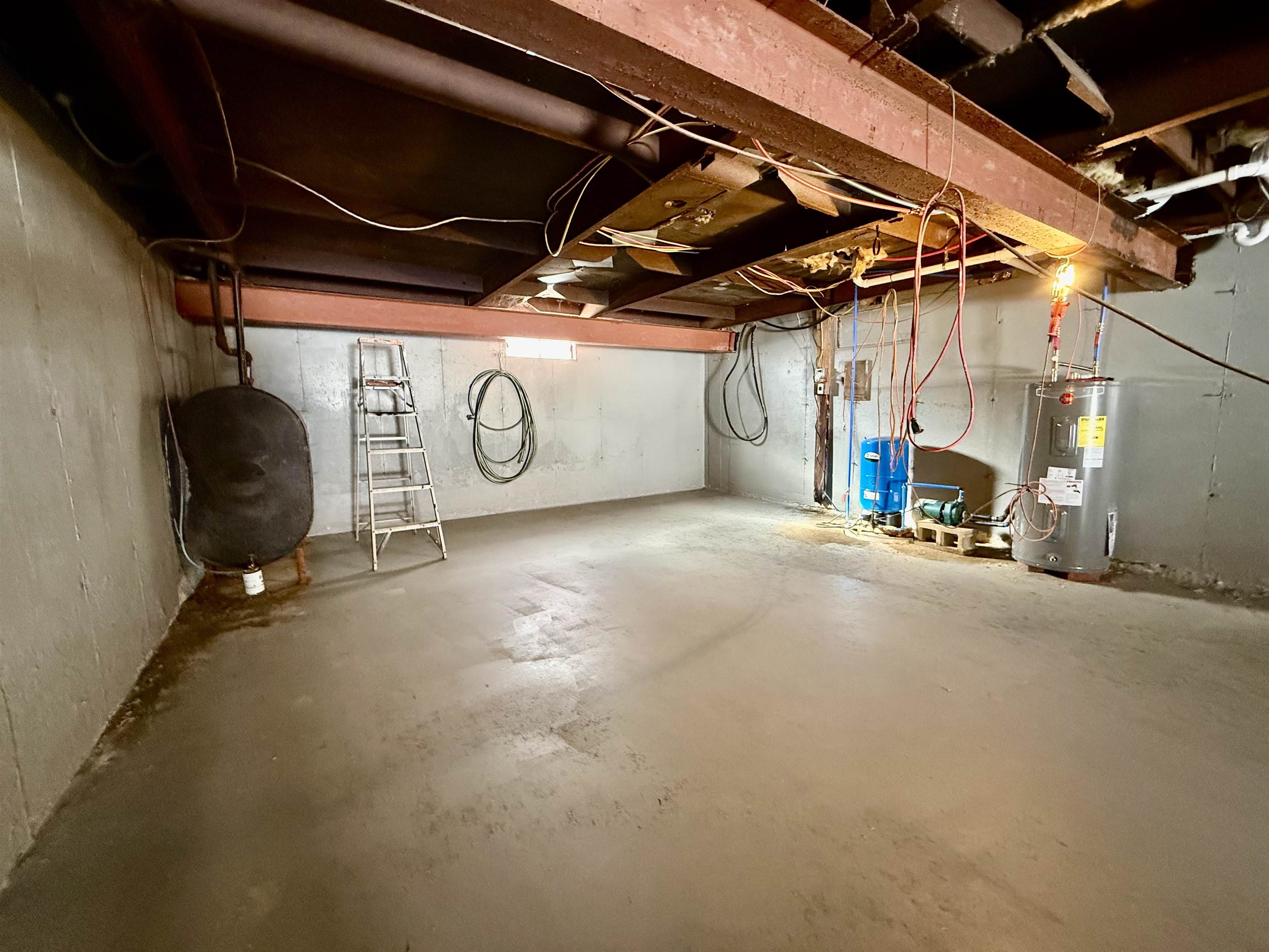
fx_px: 513
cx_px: 634
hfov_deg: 102.1
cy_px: 476
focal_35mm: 14
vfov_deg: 85.7
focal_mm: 2.22
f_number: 2.2
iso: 800
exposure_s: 1/60
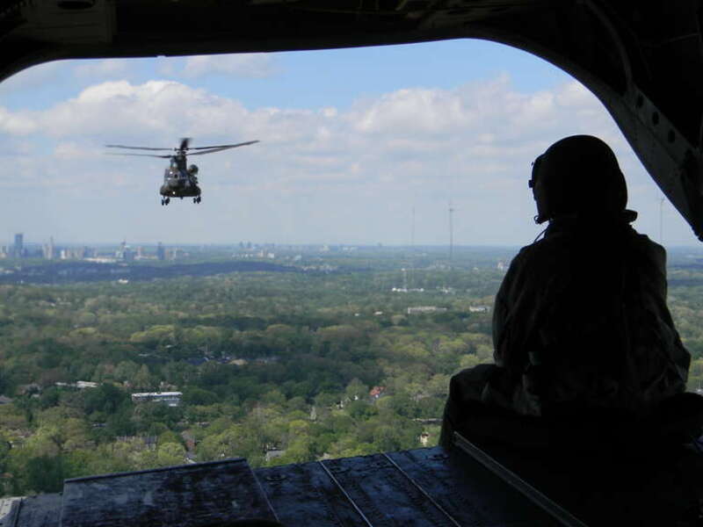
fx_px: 1137
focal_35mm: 56
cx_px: 352
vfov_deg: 26.1
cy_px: 264
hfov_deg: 34.3
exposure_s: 1/203
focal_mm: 10.1
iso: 80
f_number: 8.2
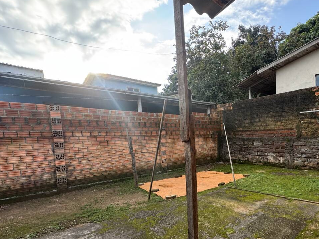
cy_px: 153
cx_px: 226
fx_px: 194
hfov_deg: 75.1
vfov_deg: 62.3
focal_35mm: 21
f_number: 2.2
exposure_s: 1/143
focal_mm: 2.22
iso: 40
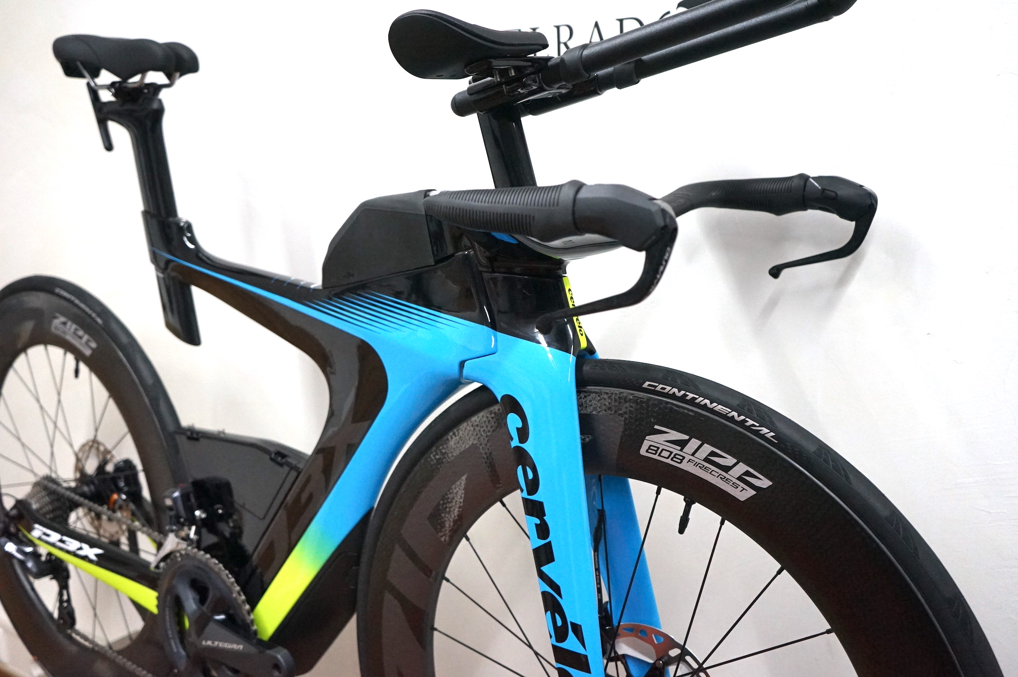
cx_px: 509
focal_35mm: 36
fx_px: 1017
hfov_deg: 53.2
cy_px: 338
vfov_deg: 36.8
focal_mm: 36
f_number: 4.5
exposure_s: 1/160
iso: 3200
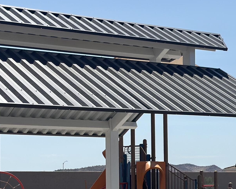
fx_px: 810
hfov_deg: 16.4
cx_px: 209
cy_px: 164
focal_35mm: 116
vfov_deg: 13.2
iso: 100
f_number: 1.78
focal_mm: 6.86
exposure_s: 1/8197
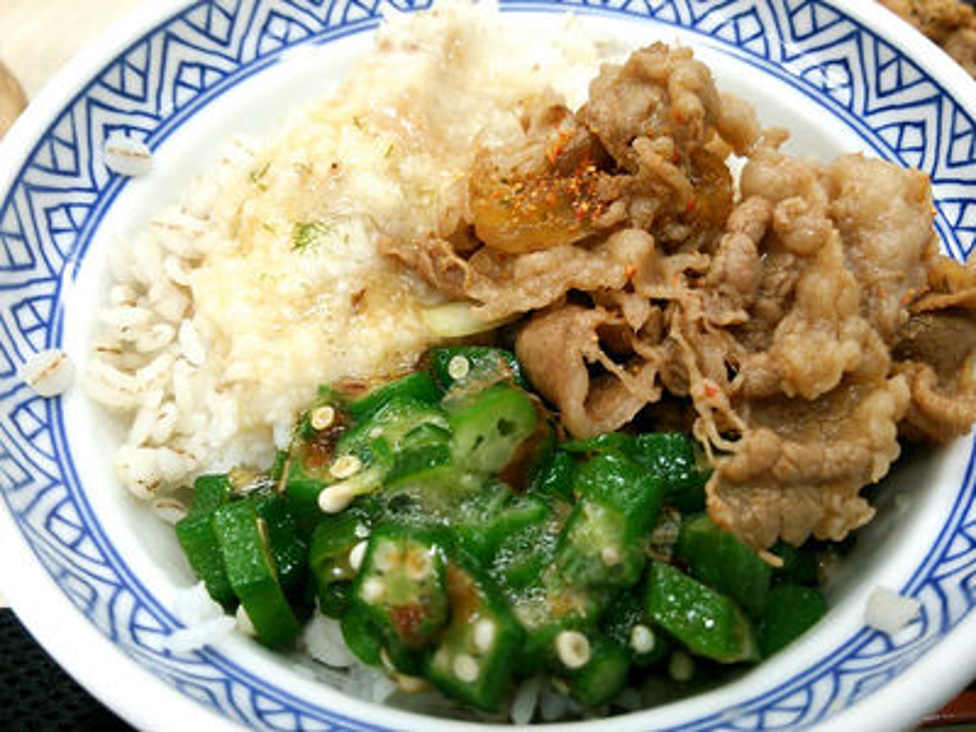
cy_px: 366
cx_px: 488
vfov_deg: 46.8
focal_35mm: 30
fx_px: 846
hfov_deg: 60.0
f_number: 1.94
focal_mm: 4.06
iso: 80
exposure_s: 1/50
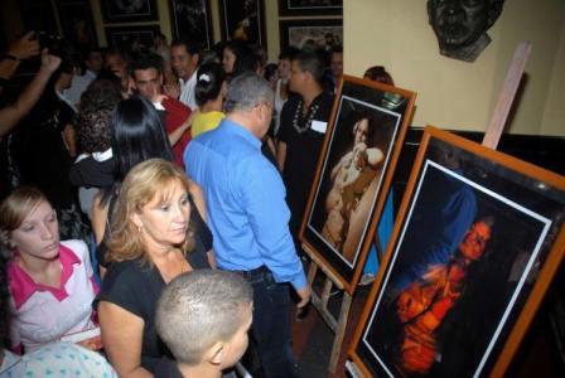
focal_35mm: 27
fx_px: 424
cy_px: 189
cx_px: 282
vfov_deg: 48.1
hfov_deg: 67.3
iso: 500
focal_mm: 18
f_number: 6.3
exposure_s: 1/60
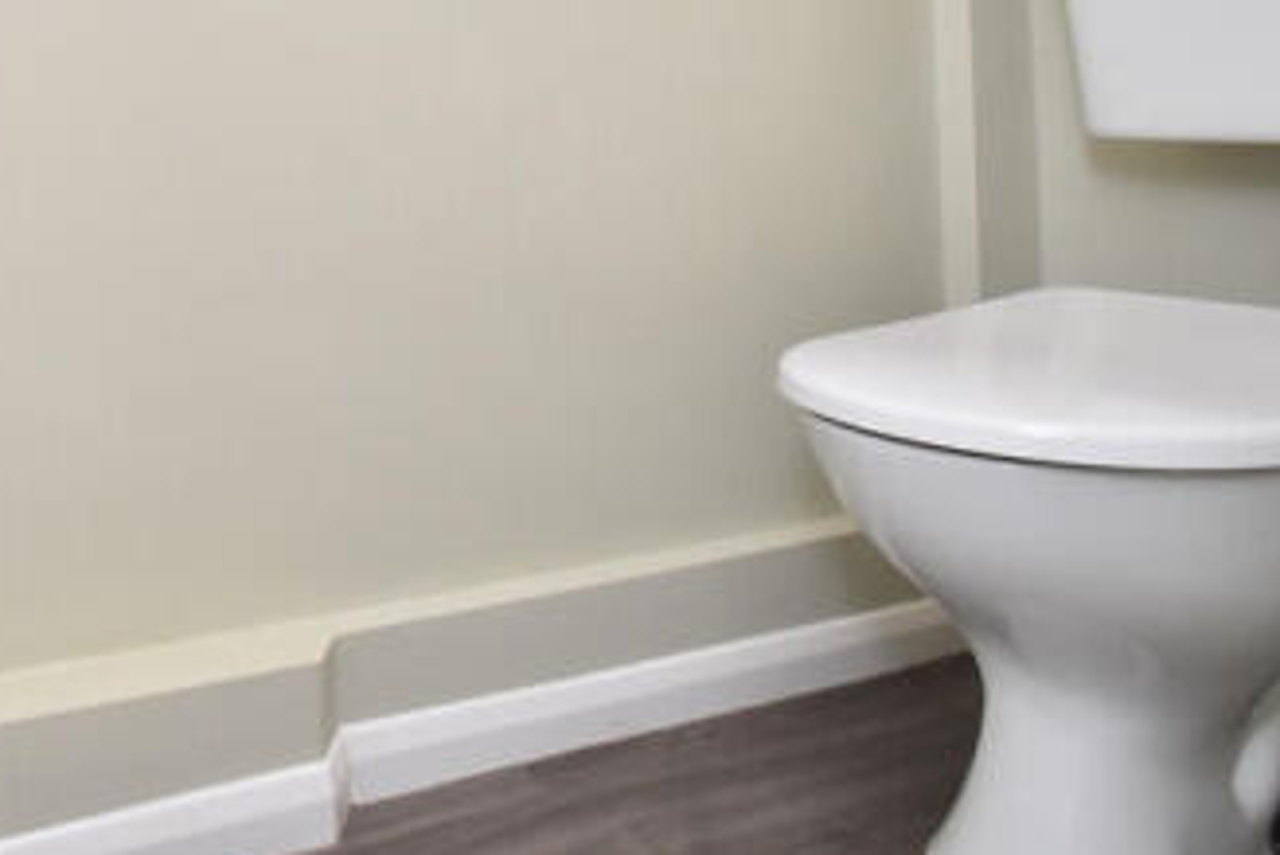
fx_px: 1067
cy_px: 41
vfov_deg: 39.5
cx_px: 127
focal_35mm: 30
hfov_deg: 54.0
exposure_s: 1/60
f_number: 10
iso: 900
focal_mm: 10
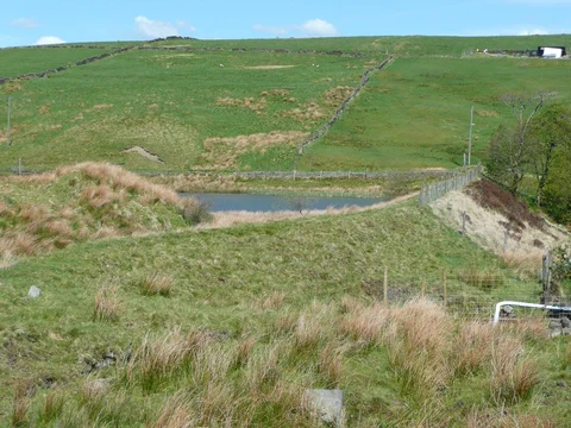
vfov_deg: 20.4
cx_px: 286
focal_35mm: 72
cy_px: 214
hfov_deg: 27.0
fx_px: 1188
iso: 100
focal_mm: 11.8
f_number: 4.6
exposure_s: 1/500
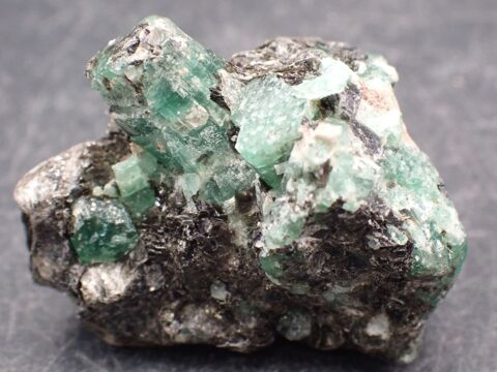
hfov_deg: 19.6
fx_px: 1436
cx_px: 248
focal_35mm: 100
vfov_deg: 14.8
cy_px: 186
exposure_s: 1/200
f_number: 6.3
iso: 800
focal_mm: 18
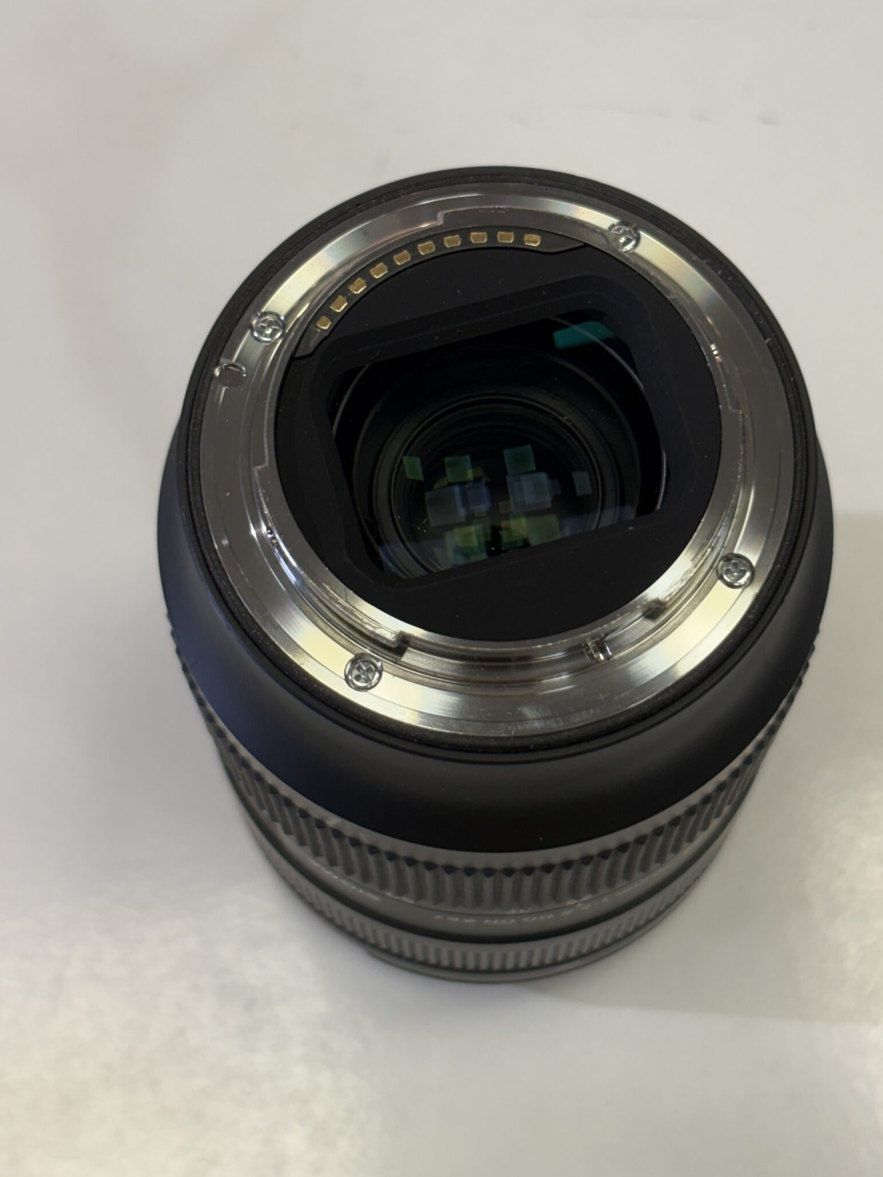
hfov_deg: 22.6
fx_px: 2211
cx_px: 523
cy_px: 494
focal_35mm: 65
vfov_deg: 29.8
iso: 25
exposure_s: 1/50
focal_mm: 5.96
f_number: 1.6
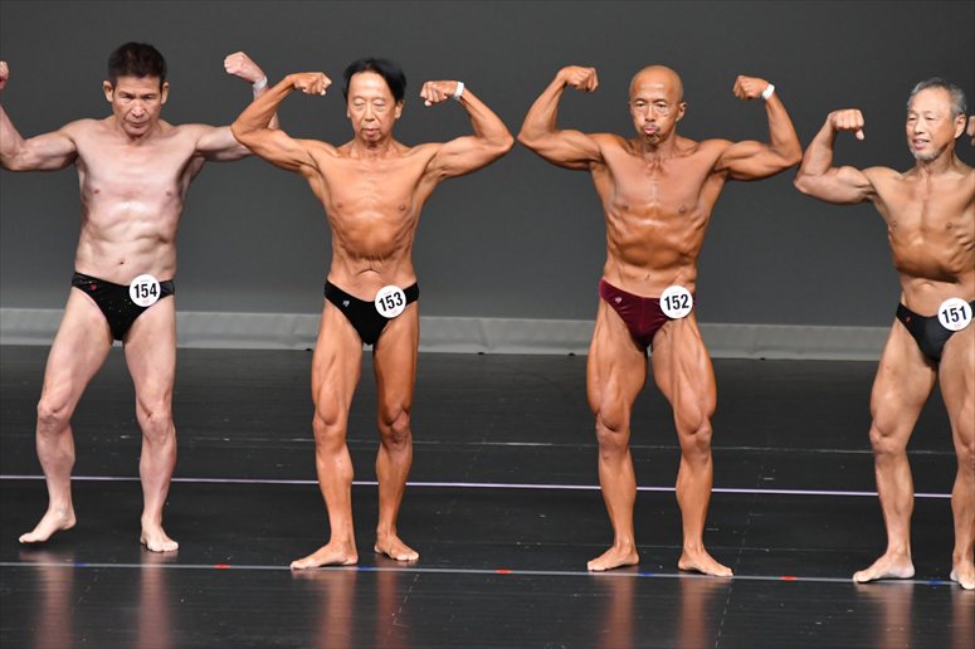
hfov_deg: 6.0
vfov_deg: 4.0
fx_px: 9339
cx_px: 488
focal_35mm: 345
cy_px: 324
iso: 4000
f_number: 5.6
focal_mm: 230
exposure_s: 1/400
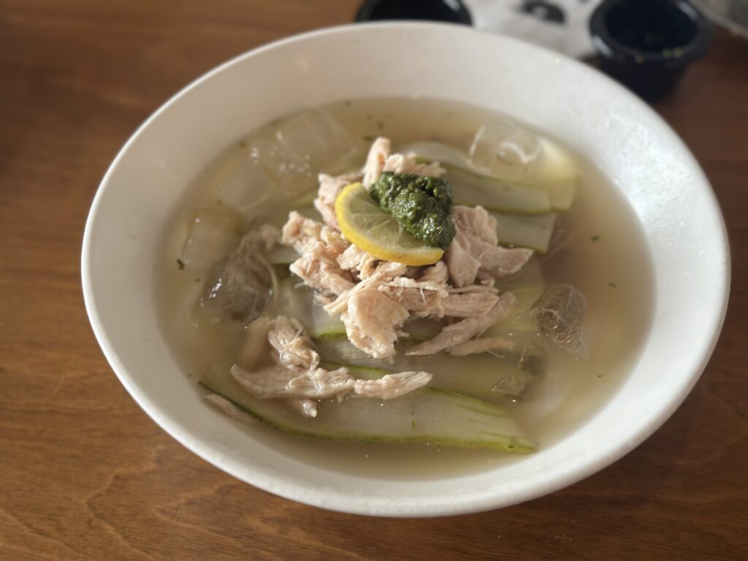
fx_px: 1037
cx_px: 374
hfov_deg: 39.7
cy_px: 280
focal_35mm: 48
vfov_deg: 30.3
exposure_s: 1/60
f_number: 1.78
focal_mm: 6.86
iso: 160
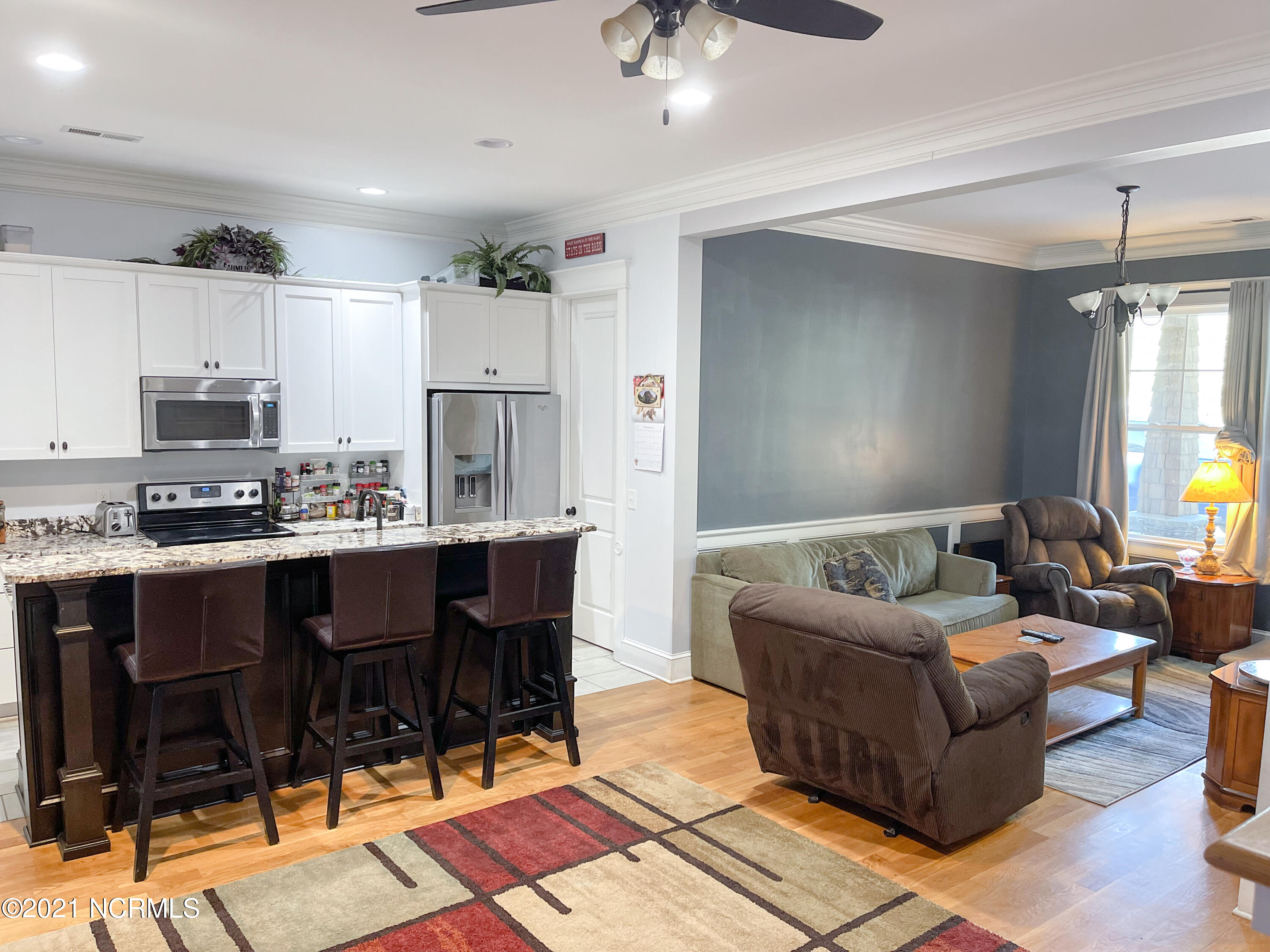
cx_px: 635
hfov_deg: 67.3
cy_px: 476
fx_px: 954
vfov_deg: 53.1
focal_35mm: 26
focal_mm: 5.1
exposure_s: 1/60
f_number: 1.6
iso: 320
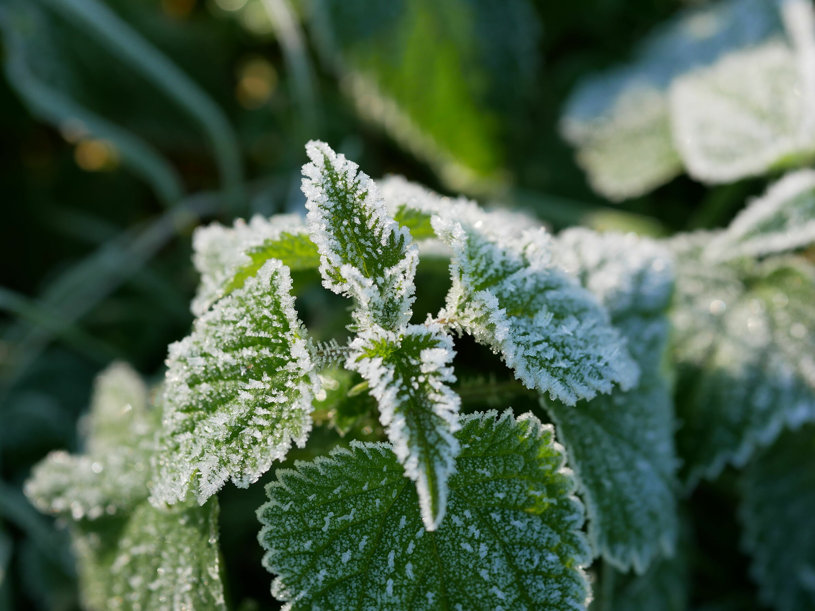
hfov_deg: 16.3
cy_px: 305
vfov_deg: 12.2
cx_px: 405
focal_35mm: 121
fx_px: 2849
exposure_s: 1/500
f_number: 4
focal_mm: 60
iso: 200
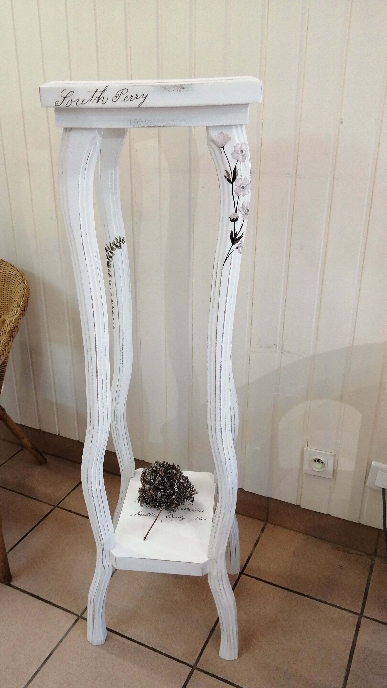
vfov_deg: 66.1
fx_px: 529
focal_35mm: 29
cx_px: 165
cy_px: 350
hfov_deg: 40.1
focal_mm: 3.46
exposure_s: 1/33.3
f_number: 1.8
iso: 125
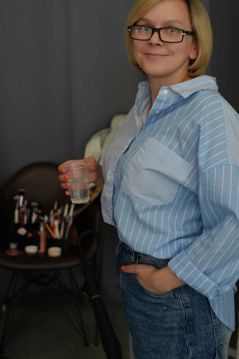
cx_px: 142
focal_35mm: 54
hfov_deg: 25.2
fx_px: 534
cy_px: 151
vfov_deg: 37.0
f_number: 2.8
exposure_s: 1/160
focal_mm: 35.4
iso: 800
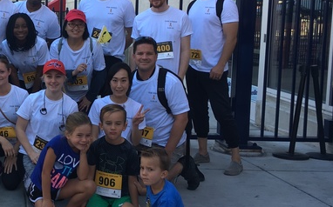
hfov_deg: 33.0
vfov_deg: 22.2
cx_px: 21
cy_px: 70
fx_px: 526
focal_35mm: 58
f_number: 2.2
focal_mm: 4.15
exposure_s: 1/185
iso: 25
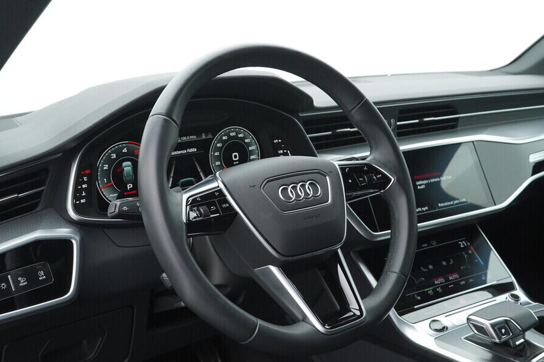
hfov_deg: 47.4
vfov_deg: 32.6
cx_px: 287
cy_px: 181
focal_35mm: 41
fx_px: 619
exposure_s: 1/125
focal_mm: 24
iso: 2000
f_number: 6.3
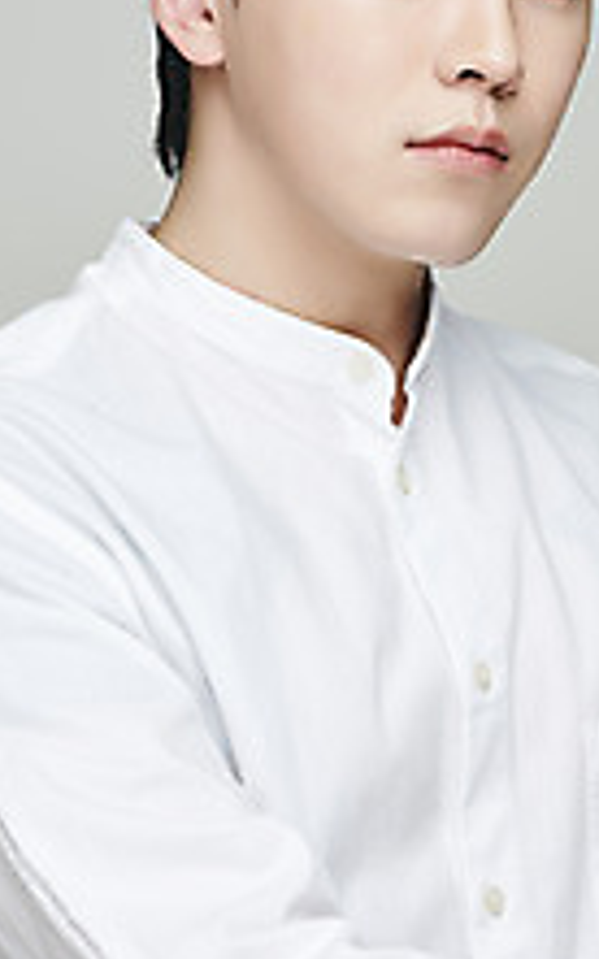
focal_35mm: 369
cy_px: 321
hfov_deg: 3.6
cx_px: 358
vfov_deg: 5.7
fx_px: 9644
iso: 64
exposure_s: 1/125
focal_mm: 200
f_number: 8
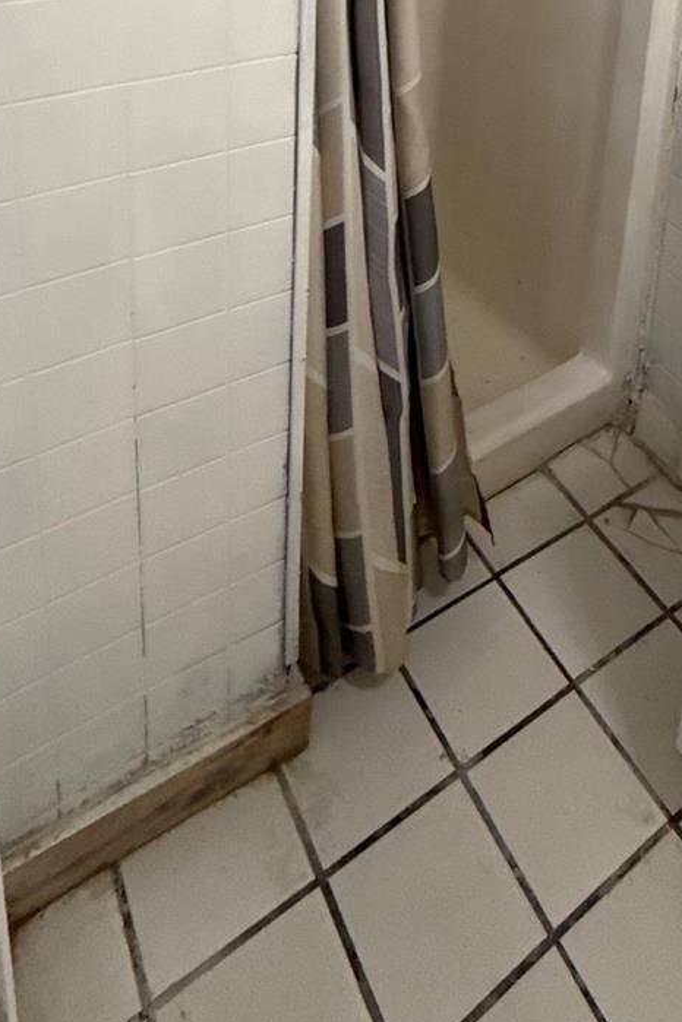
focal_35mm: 32
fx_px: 909
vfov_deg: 45.8
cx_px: 518
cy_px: -72
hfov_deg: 39.9
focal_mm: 2.22
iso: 250
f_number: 2.2
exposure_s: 1/60
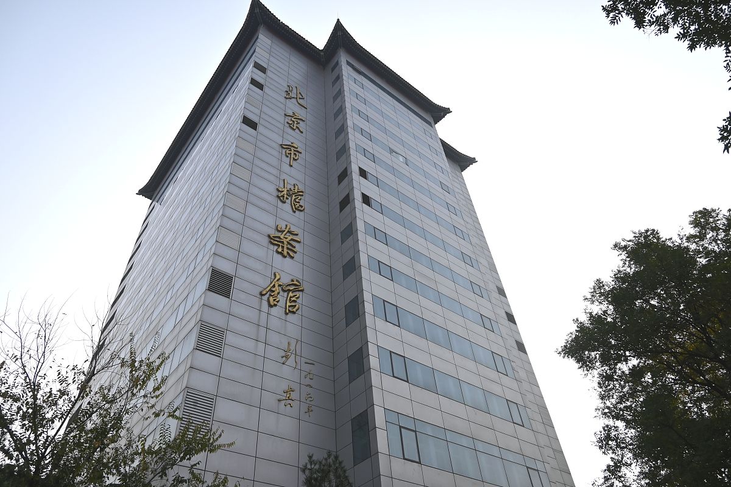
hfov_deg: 73.7
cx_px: 366
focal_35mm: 24
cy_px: 244
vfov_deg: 53.1
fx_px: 487
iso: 200
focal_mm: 16
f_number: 5
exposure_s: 1/1600
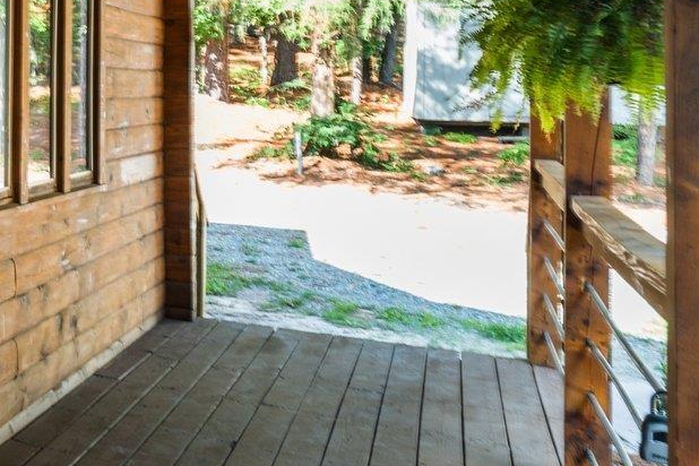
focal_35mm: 53
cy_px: 54
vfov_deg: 24.8
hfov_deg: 26.5
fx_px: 1029
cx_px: -362
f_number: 8
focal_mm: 16
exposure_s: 1/10
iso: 250
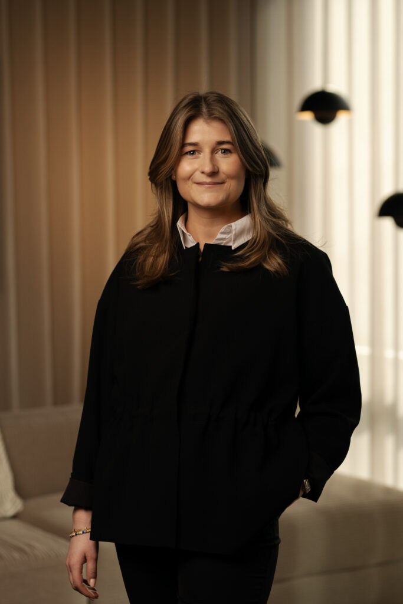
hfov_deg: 16.1
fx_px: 1427
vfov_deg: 23.9
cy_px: 302
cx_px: 202
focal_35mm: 85
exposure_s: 1/500
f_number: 2.8
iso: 250
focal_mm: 85
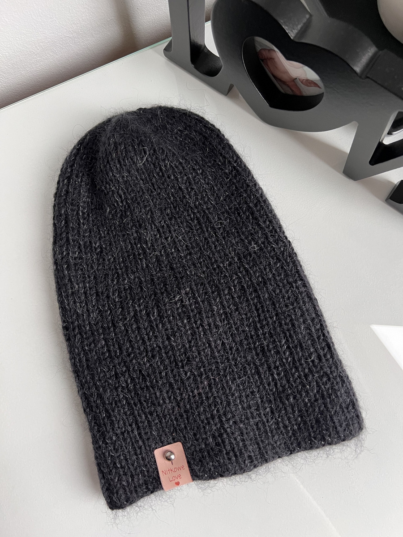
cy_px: 268
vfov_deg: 67.3
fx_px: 404
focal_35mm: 26
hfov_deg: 53.1
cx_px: 202
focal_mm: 5.7
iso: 160
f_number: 1.5
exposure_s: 1/60
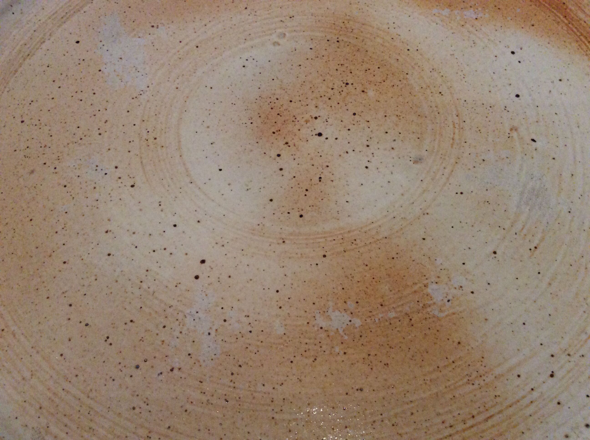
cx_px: 295
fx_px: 545
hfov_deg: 56.9
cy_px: 220
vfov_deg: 44.1
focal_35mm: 32
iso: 200
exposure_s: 1/25
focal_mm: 3.3
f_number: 2.4
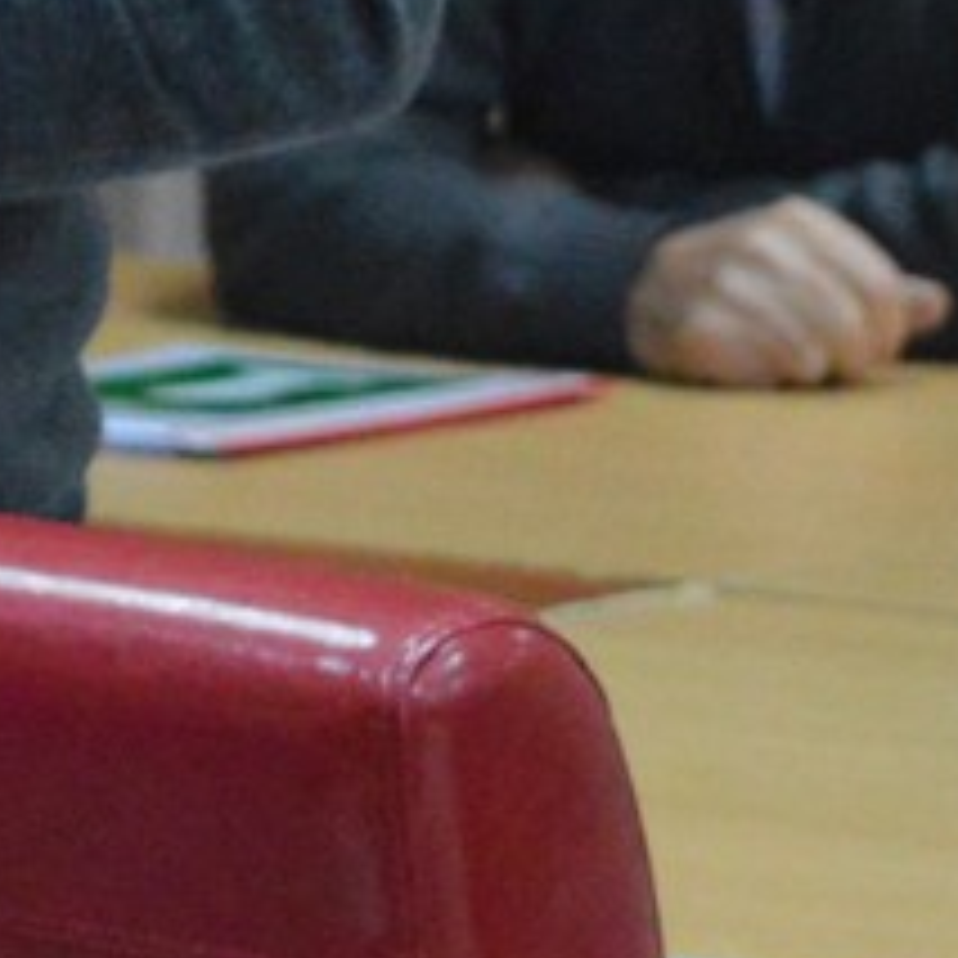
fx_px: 16475
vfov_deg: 3.3
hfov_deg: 3.3
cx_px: -504
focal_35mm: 526
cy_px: -936
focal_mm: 55
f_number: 5.6
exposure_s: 1/80
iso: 3200
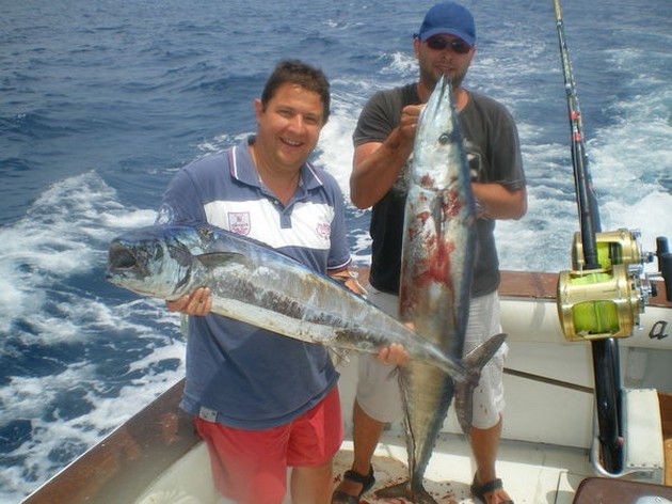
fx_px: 699
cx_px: 336
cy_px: 252
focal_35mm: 36
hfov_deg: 51.4
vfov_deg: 39.6
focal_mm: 6.3
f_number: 4.6
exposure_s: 1/500
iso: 50
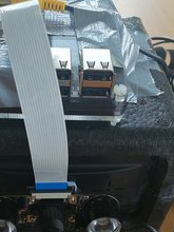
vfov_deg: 38.8
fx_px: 328
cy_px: 136
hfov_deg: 29.3
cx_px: 49
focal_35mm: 49
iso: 80
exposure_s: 1/100
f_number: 2.2
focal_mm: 3.95
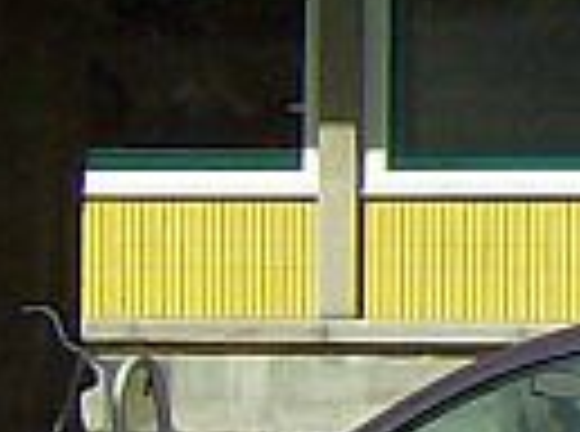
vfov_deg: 3.3
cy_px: -551
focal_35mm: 445
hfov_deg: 4.3
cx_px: 1843
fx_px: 7435
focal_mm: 9.3
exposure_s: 1/486
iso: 100
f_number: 5.6
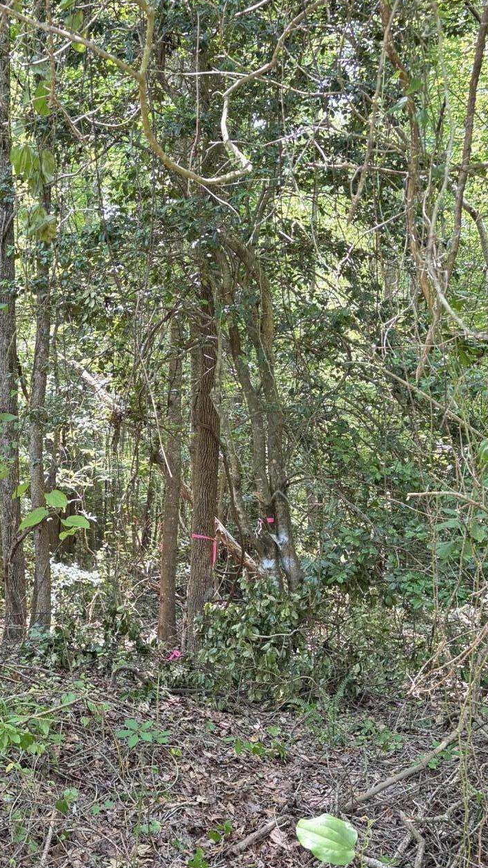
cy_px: 508
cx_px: 71
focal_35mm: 45
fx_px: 1035
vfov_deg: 45.3
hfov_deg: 25.9
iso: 125
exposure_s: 1/69
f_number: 1.6
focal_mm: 5.96
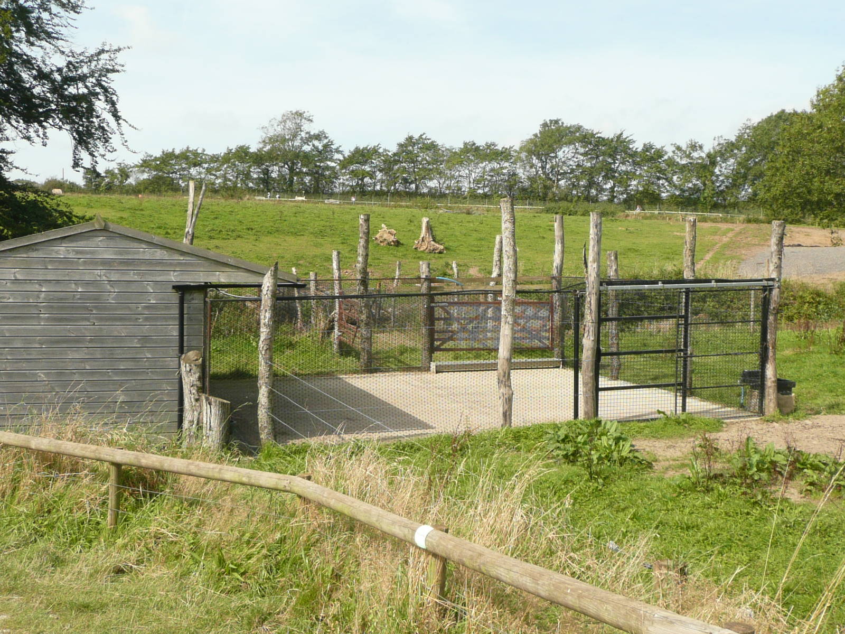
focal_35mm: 42
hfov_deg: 44.8
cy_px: 317
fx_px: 1025
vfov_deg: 34.3
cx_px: 422
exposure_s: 1/640
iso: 100
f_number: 3.3
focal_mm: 4.6
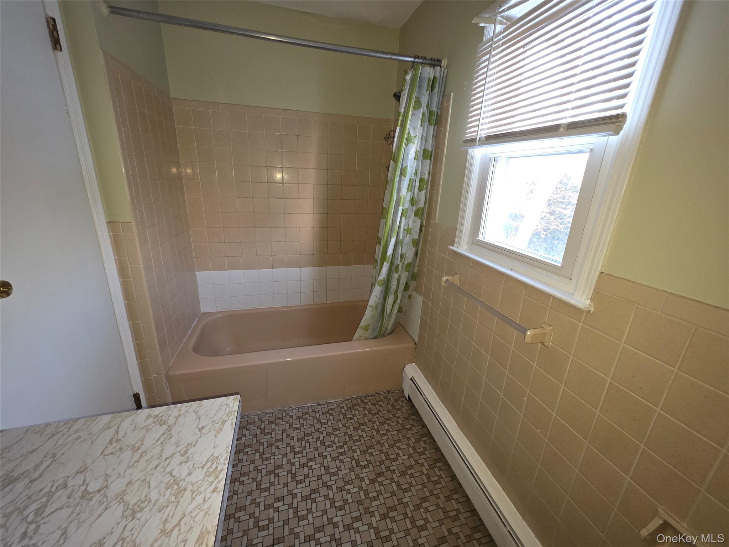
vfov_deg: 89.9
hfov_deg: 106.2
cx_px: 364
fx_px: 274
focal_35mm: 13
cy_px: 274
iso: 160
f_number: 1.9
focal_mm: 2.2
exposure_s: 1/9.99
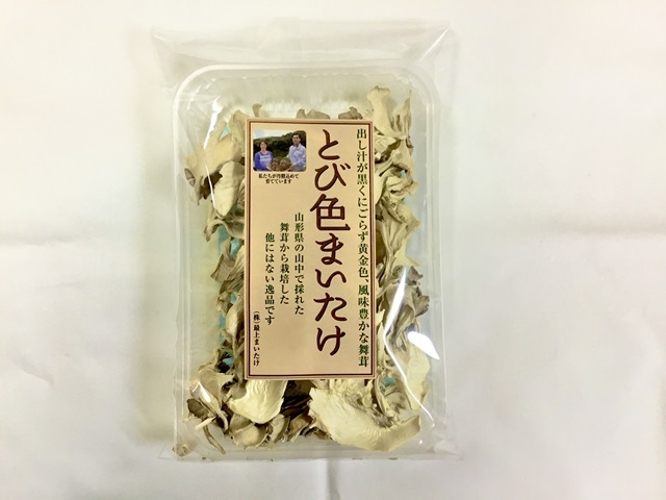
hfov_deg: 58.4
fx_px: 596
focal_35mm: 31
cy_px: 250
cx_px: 333
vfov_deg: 45.4
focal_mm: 3.3
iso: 80
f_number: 2.4
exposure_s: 1/33
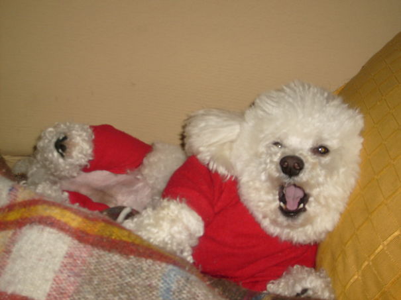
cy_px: 150
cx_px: 200
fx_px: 602
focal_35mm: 52
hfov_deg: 36.8
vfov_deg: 28.0
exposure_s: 1/60
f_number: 3.3
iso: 100
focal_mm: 8.7
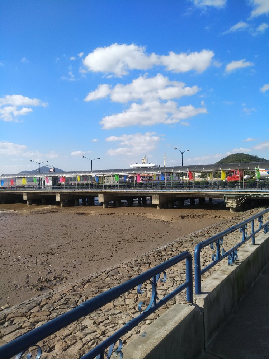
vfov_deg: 76.4
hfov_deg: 61.1
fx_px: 228
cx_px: 134
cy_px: 180
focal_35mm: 22
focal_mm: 3.81
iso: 100
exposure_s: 1/1111
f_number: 2.2
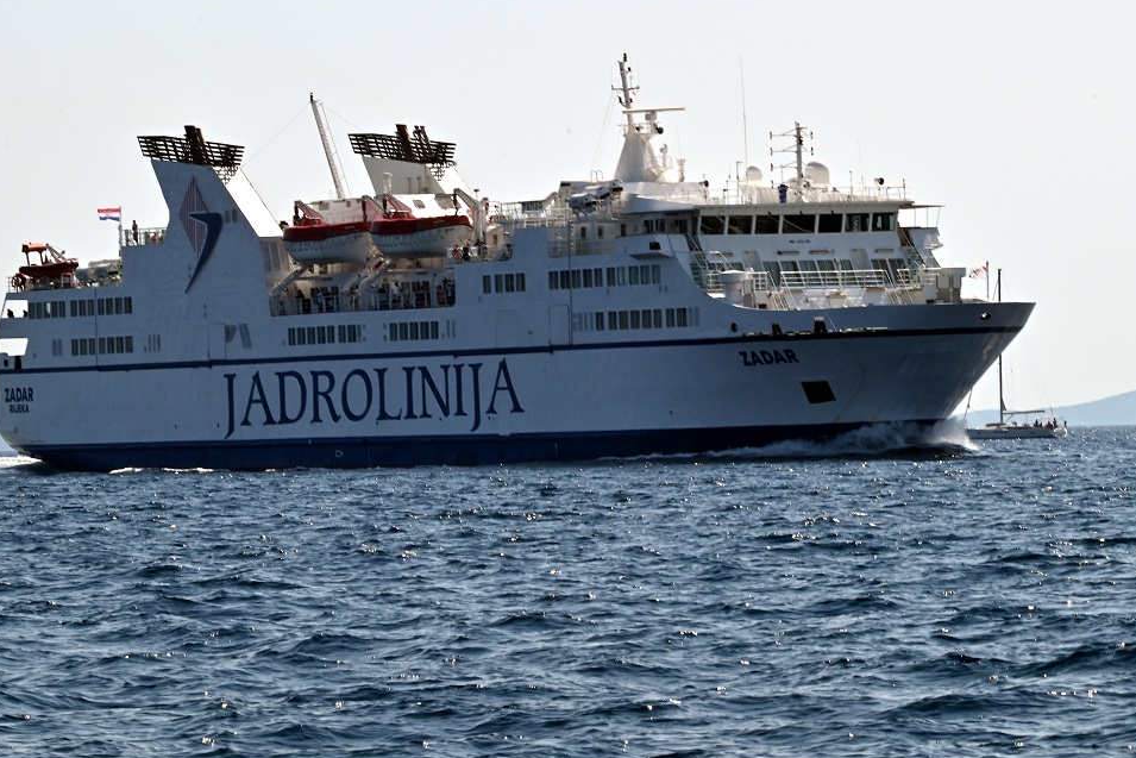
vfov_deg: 6.2
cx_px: 714
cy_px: 187
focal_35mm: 220
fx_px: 6943
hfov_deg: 9.3
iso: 200
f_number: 29
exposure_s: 1/160
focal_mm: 140
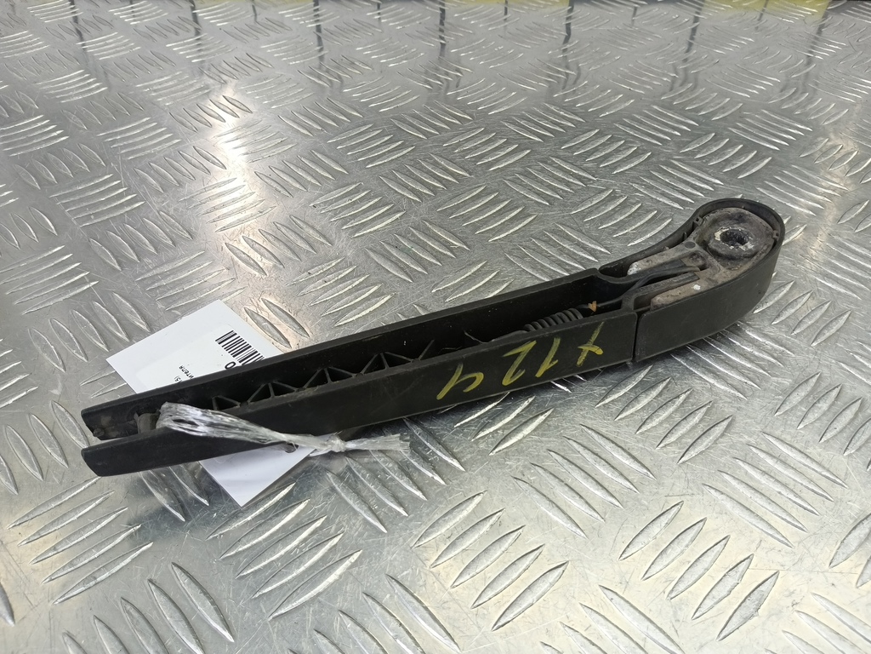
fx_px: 579
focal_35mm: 23
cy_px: 327
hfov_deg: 73.9
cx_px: 436
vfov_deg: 58.9
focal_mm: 4.11
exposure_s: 1/50
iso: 130
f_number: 1.6
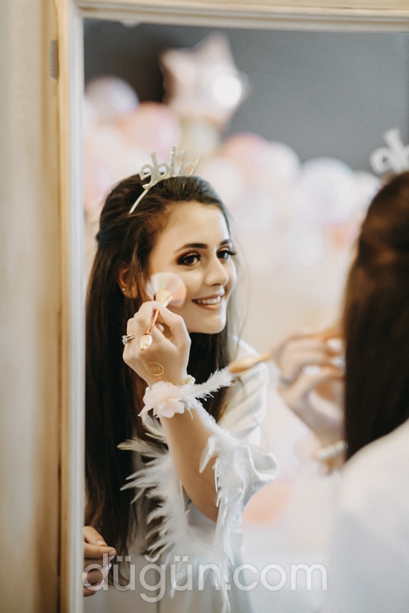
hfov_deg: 16.1
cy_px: 306
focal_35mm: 85
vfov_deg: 23.9
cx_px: 204
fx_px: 1448
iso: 500
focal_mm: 85
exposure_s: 1/80
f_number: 1.7
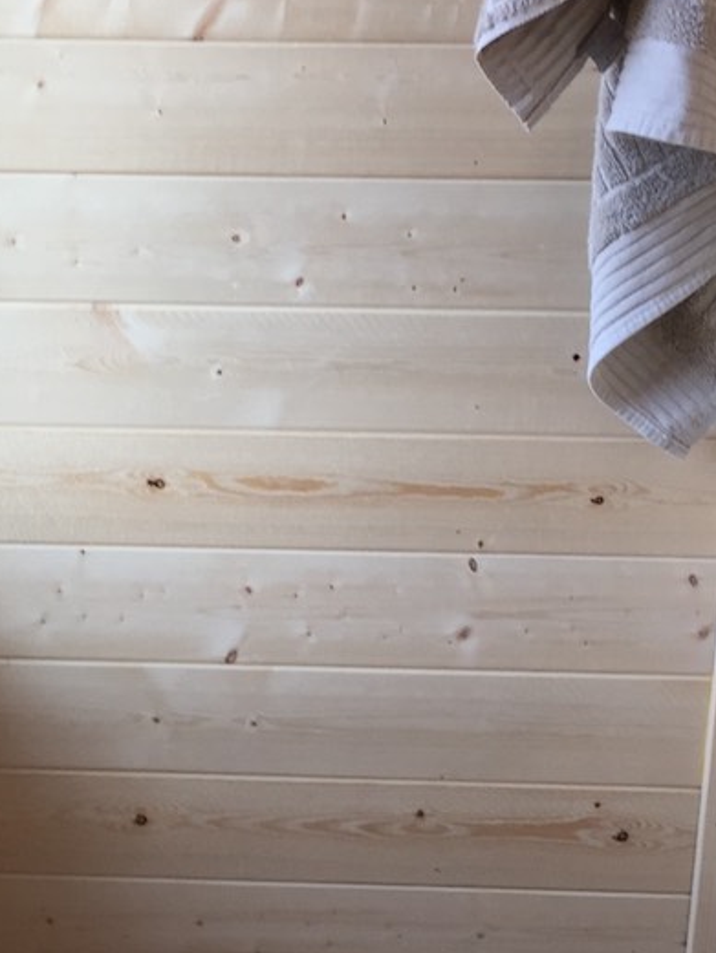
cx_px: 192
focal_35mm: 76
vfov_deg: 25.2
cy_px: 758
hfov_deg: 19.3
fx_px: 2095
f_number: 2.2
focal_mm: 4.15
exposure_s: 1/60
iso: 40
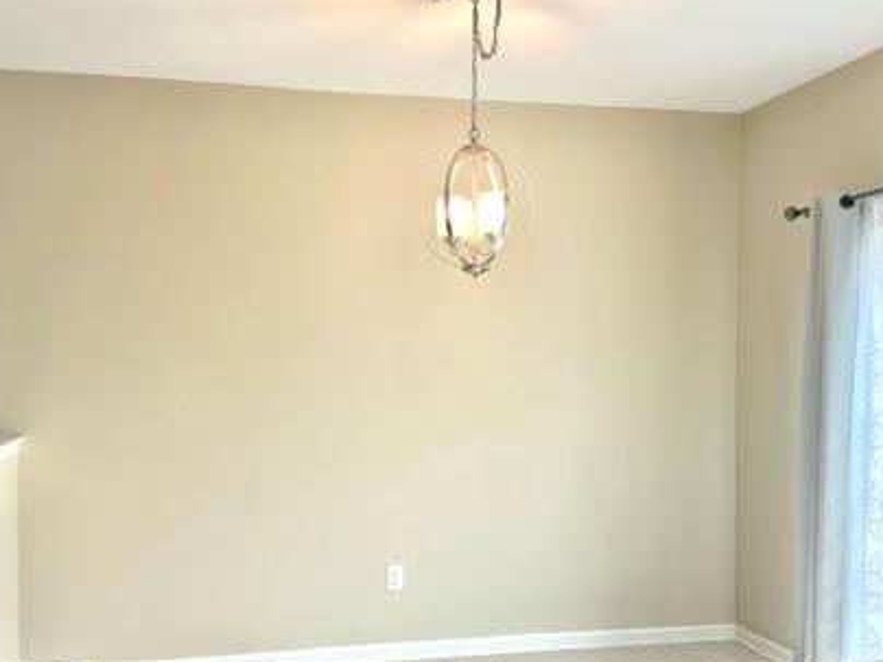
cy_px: 411
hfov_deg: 49.0
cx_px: 420
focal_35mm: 38
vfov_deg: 37.5
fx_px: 969
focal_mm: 6.86
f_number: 1.78
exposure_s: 1/120
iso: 64
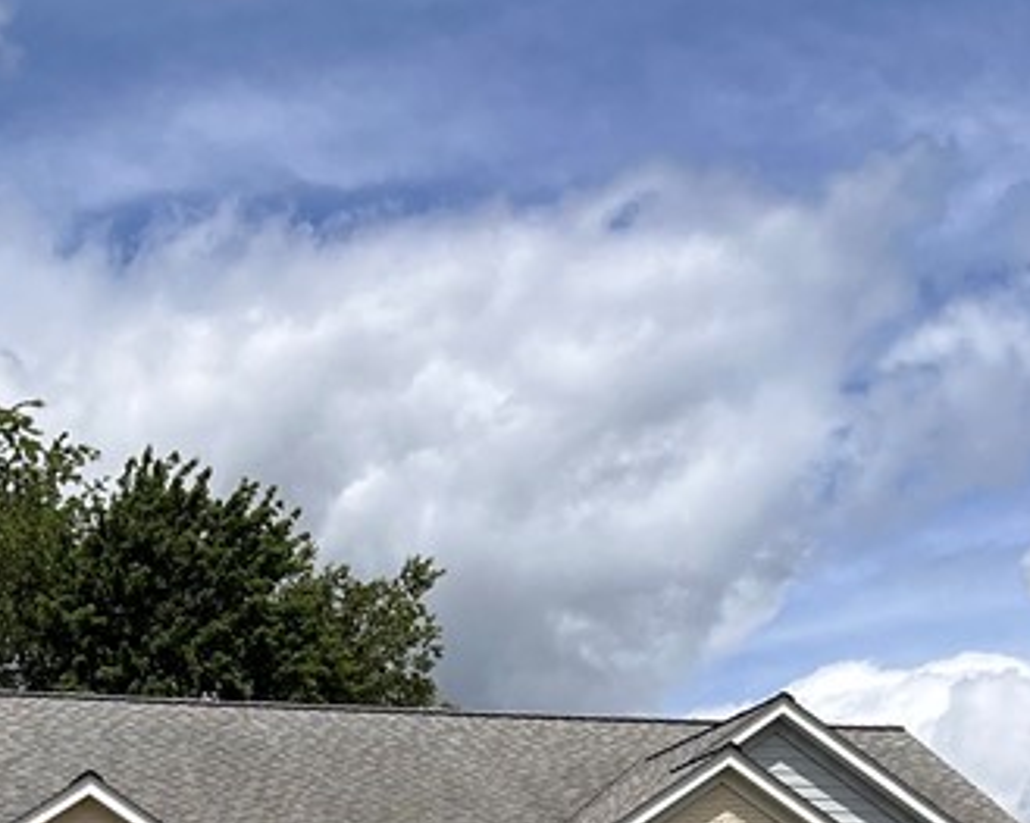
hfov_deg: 24.0
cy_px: 936
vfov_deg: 18.6
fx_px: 2408
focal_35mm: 79
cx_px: 313
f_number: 1.5
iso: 50
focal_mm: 5.7
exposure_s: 1/9434
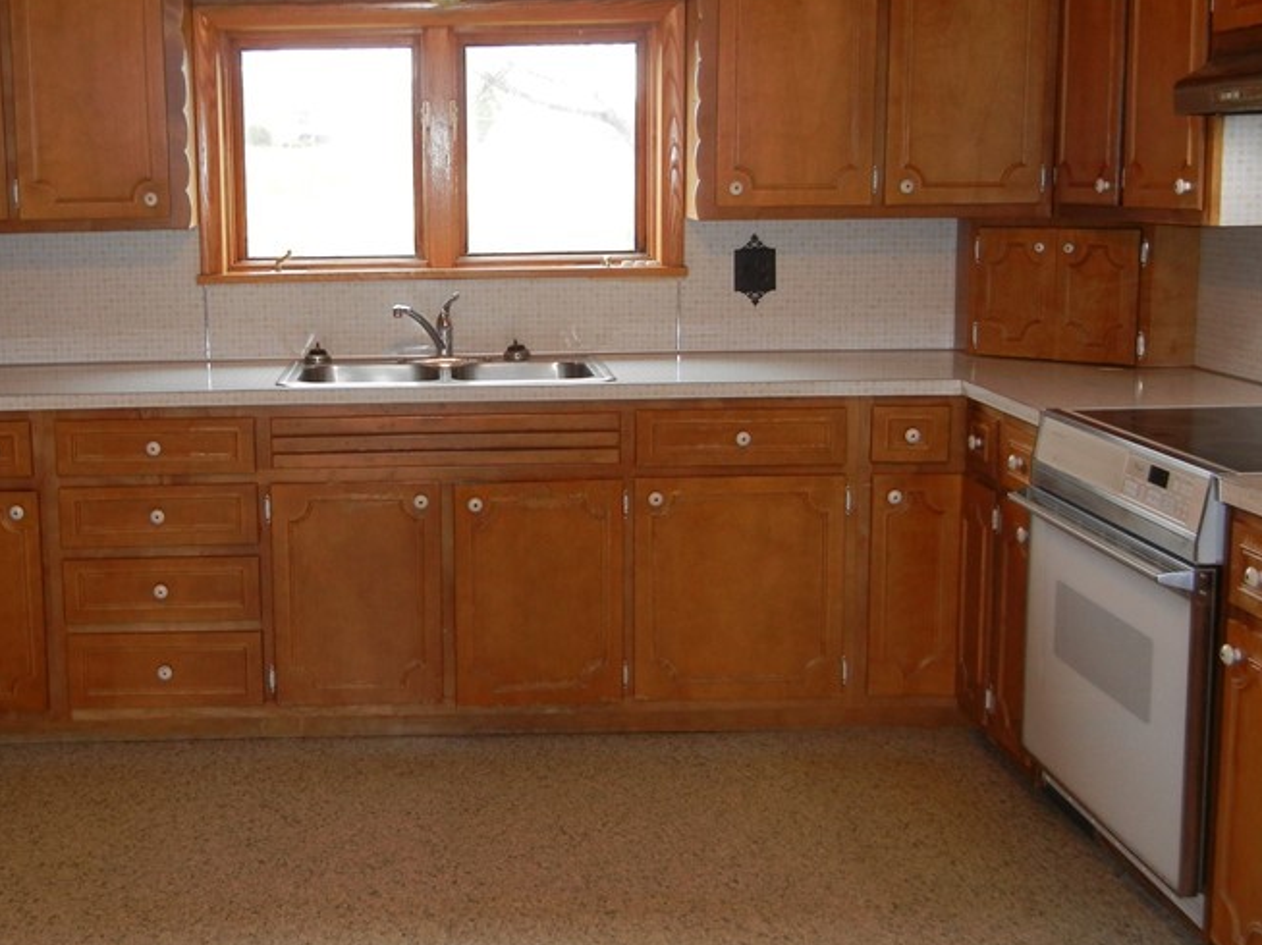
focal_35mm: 47
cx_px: 413
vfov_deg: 30.8
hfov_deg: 39.9
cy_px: 411
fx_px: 1713
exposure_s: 1/30
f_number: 3.5
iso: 177
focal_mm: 5.4
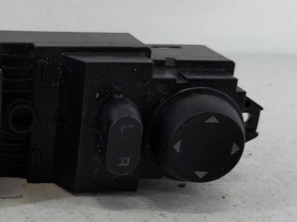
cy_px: 144
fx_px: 532
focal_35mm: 62
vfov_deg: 23.6
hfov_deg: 27.7
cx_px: -52
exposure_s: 1/119
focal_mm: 4.38
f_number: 1.73
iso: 55
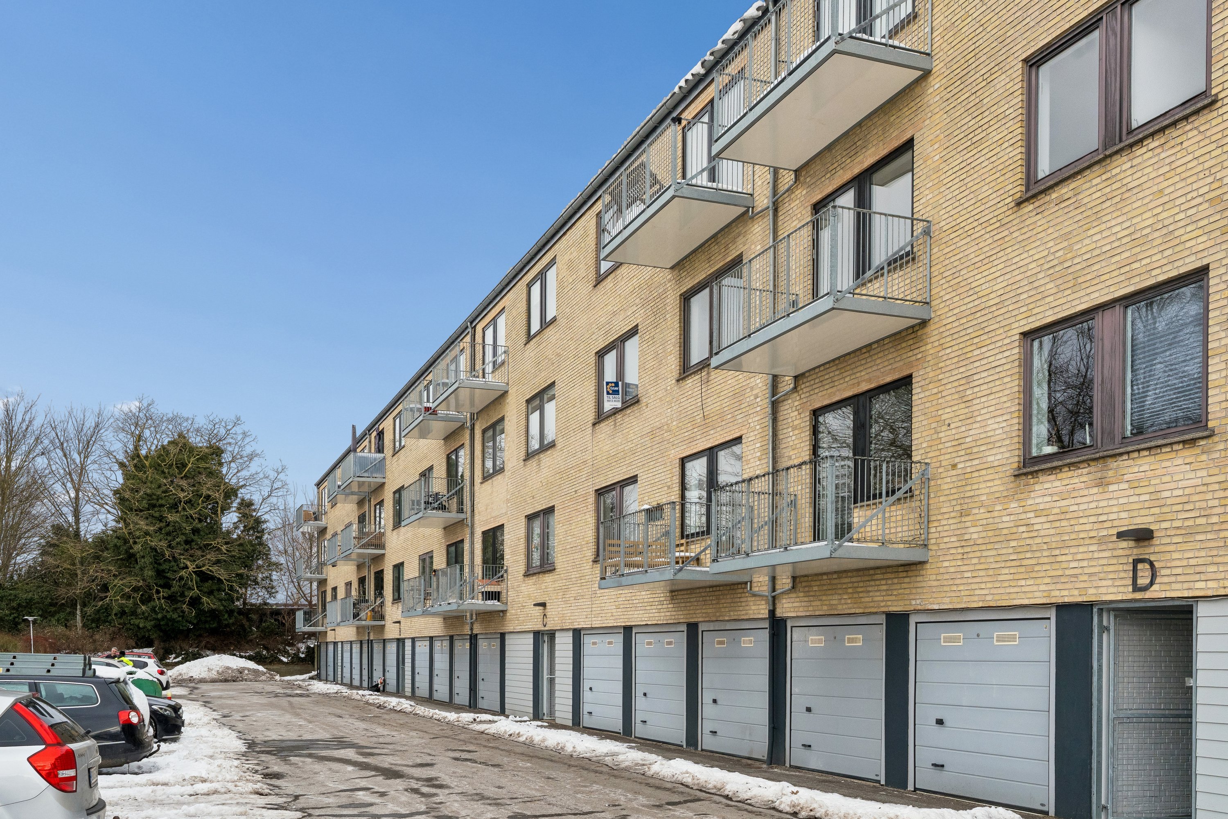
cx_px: 614
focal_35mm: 32
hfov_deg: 58.7
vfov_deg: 41.1
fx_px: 1091
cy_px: 410
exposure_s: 1/500
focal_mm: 32
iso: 800
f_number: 10
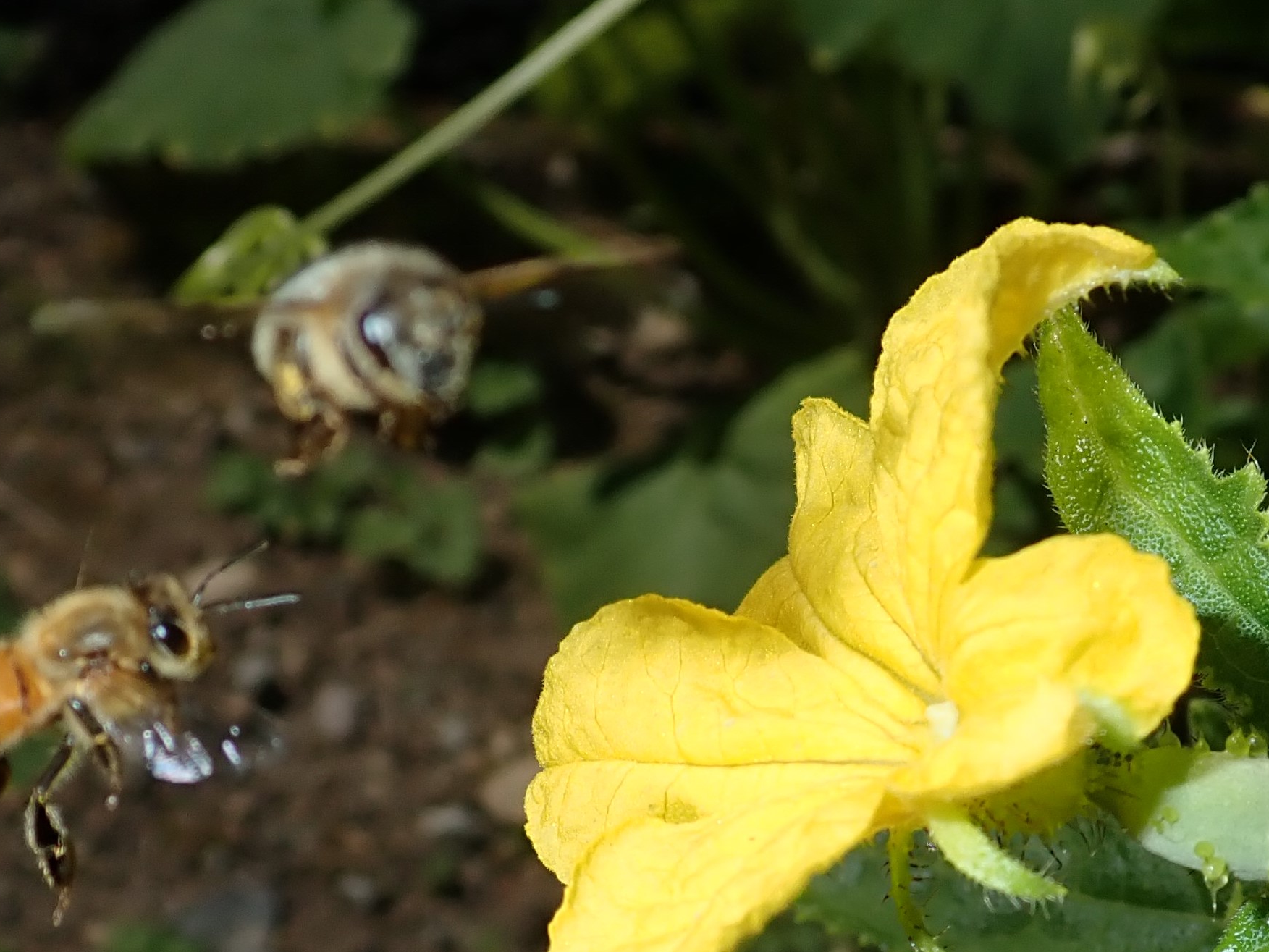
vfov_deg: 34.1
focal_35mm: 42
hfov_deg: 44.8
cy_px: 626
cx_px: 670
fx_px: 1540
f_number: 9
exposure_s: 1/500
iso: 100
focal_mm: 5.5
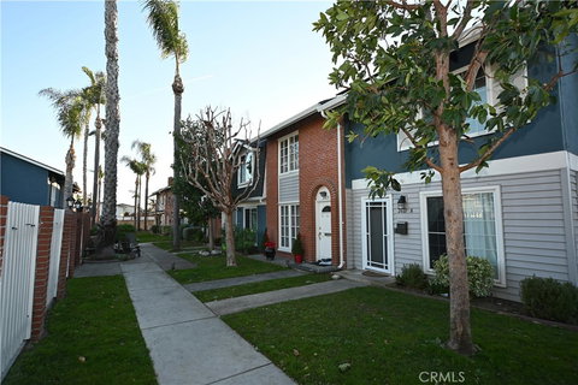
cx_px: 289
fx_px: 289
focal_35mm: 18
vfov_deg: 67.4
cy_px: 192
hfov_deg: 90.0
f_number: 5.6
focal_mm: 12
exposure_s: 1/125
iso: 140
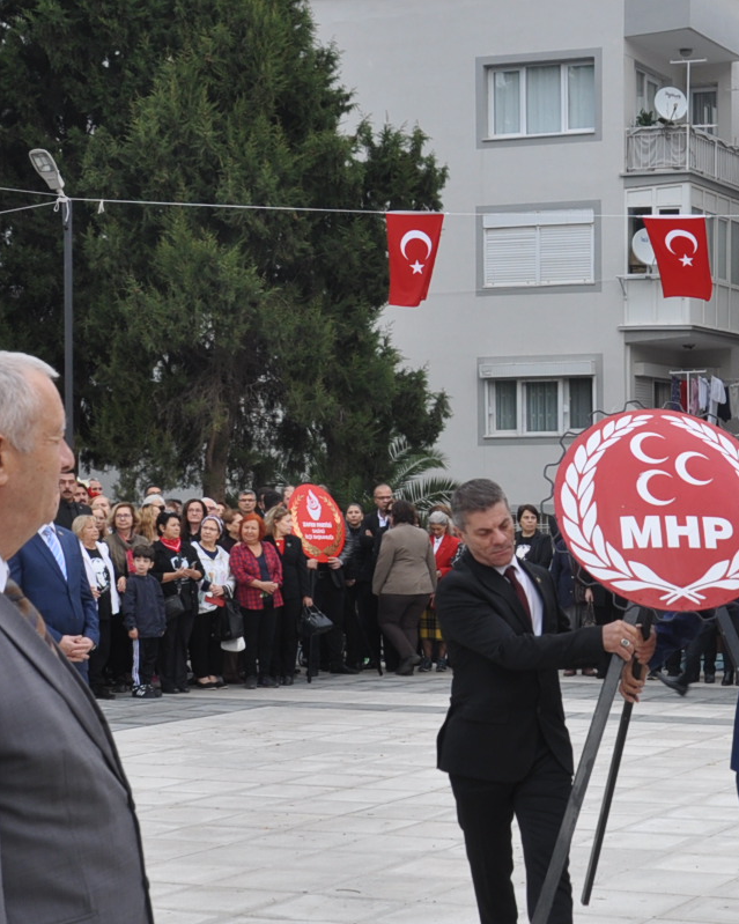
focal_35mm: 79
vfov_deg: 23.9
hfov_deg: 18.8
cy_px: 674
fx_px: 2167
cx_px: 756
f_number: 8
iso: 200
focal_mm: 21
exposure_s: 1/60
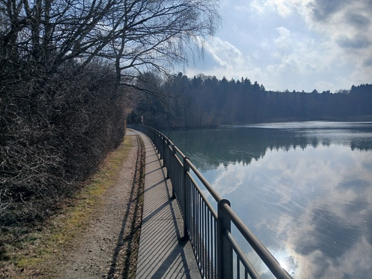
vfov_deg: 53.1
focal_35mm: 26
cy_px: 140
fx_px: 279
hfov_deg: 67.3
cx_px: 186
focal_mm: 3.98
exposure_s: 1/1692
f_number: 1.8
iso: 20
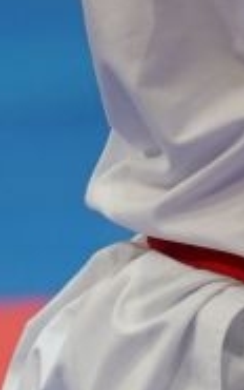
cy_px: 312
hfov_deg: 1.1
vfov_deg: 1.7
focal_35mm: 1207
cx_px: 433
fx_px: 12812
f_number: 2.8
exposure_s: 1/500
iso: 500
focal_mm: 122
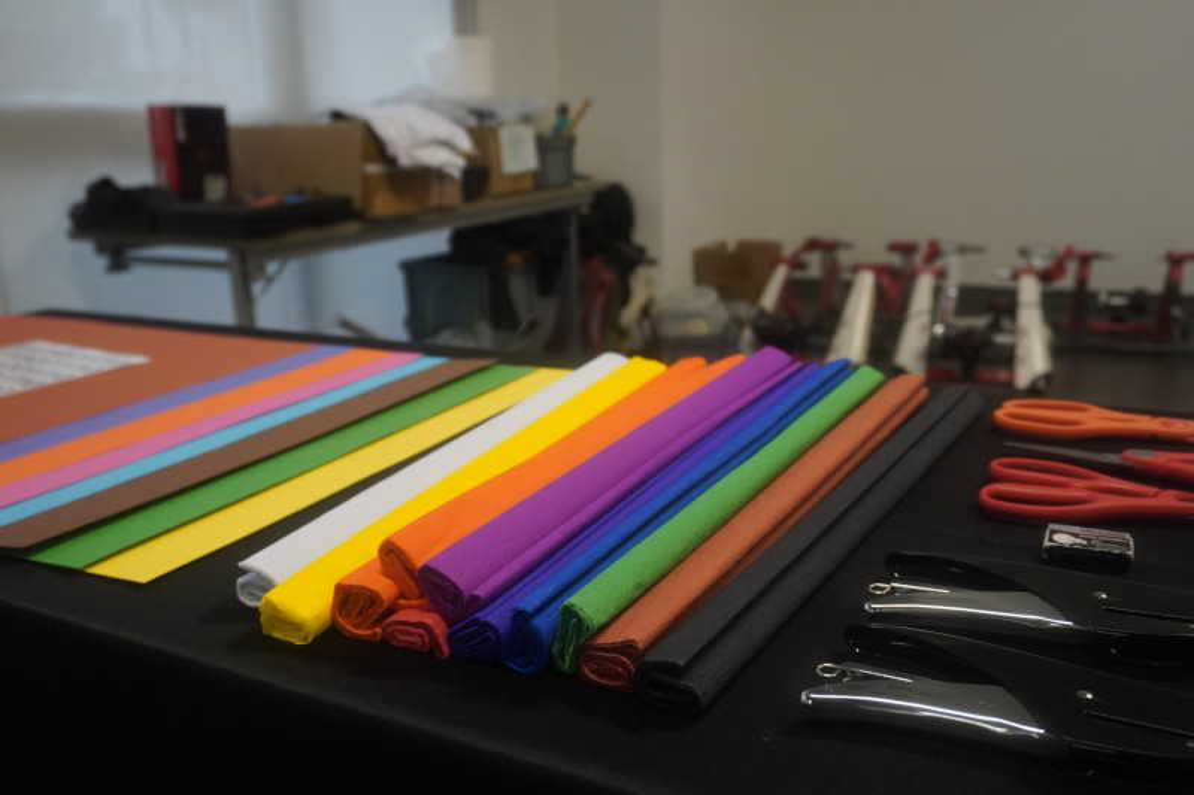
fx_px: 995
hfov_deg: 61.9
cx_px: 597
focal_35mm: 30
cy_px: 398
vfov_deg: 43.6
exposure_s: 1/160
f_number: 4
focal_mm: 20
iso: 1250
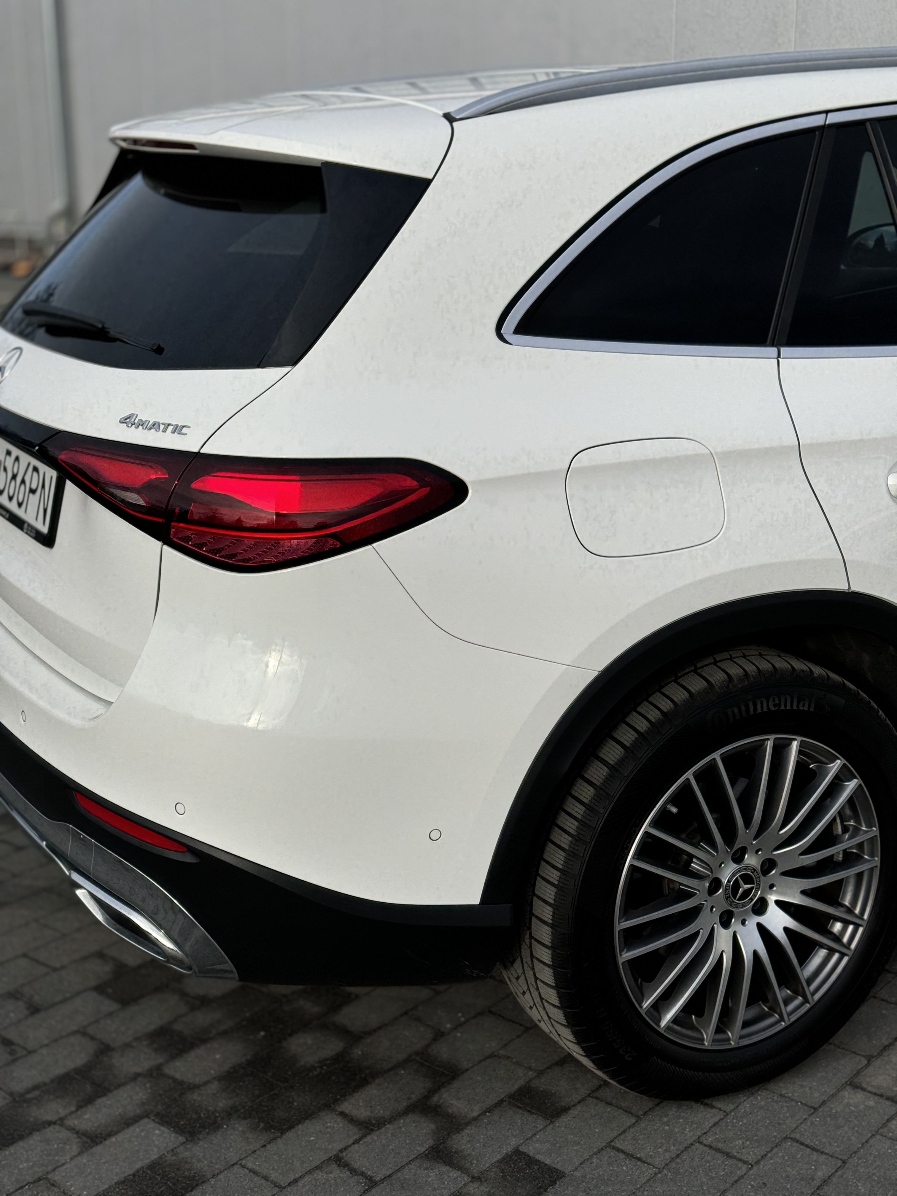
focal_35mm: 48
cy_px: 598
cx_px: 448
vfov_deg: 39.7
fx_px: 1658
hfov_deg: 30.3
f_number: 1.78
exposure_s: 1/4608
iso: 64
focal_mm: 6.76
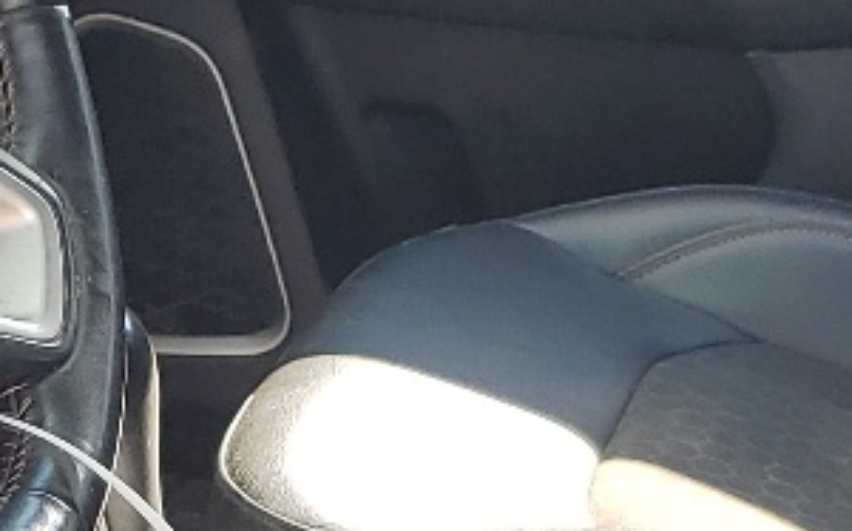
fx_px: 3411
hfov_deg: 14.1
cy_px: 846
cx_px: 151
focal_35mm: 147
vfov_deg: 8.7
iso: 50
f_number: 1.5
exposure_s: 1/333
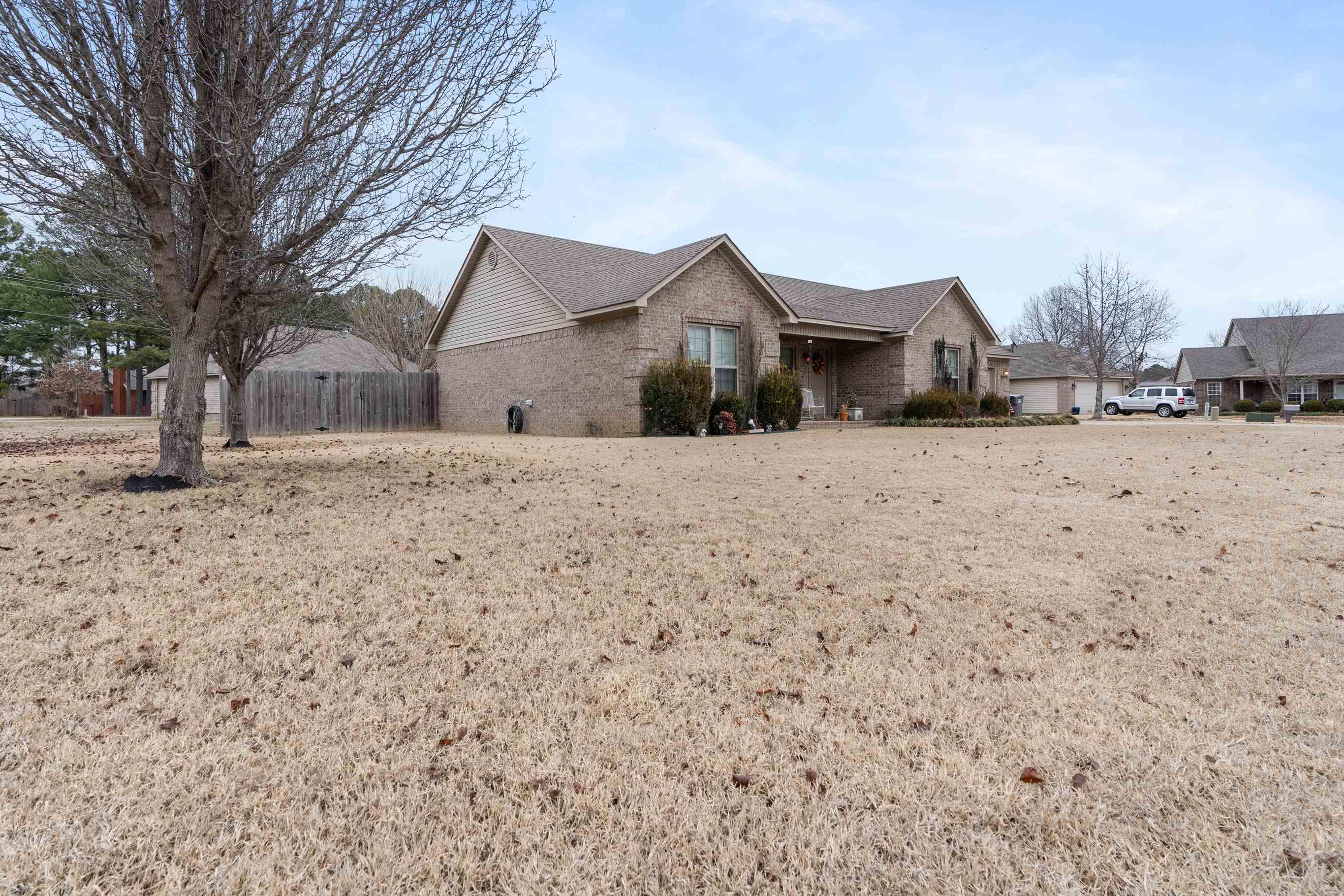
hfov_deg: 89.8
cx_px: 611
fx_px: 672
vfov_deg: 67.2
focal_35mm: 18
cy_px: 402
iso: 320
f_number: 9
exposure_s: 1/80
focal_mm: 16
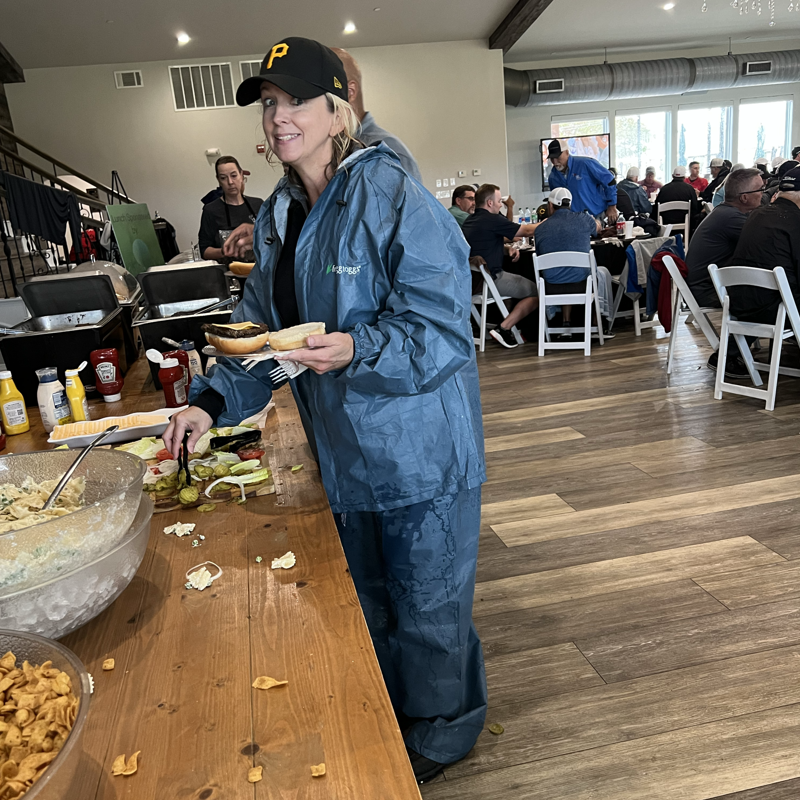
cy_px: 427
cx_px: 397
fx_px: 811
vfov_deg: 52.5
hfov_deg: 52.5
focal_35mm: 31
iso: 320
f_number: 1.5
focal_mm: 5.7
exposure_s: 1/60
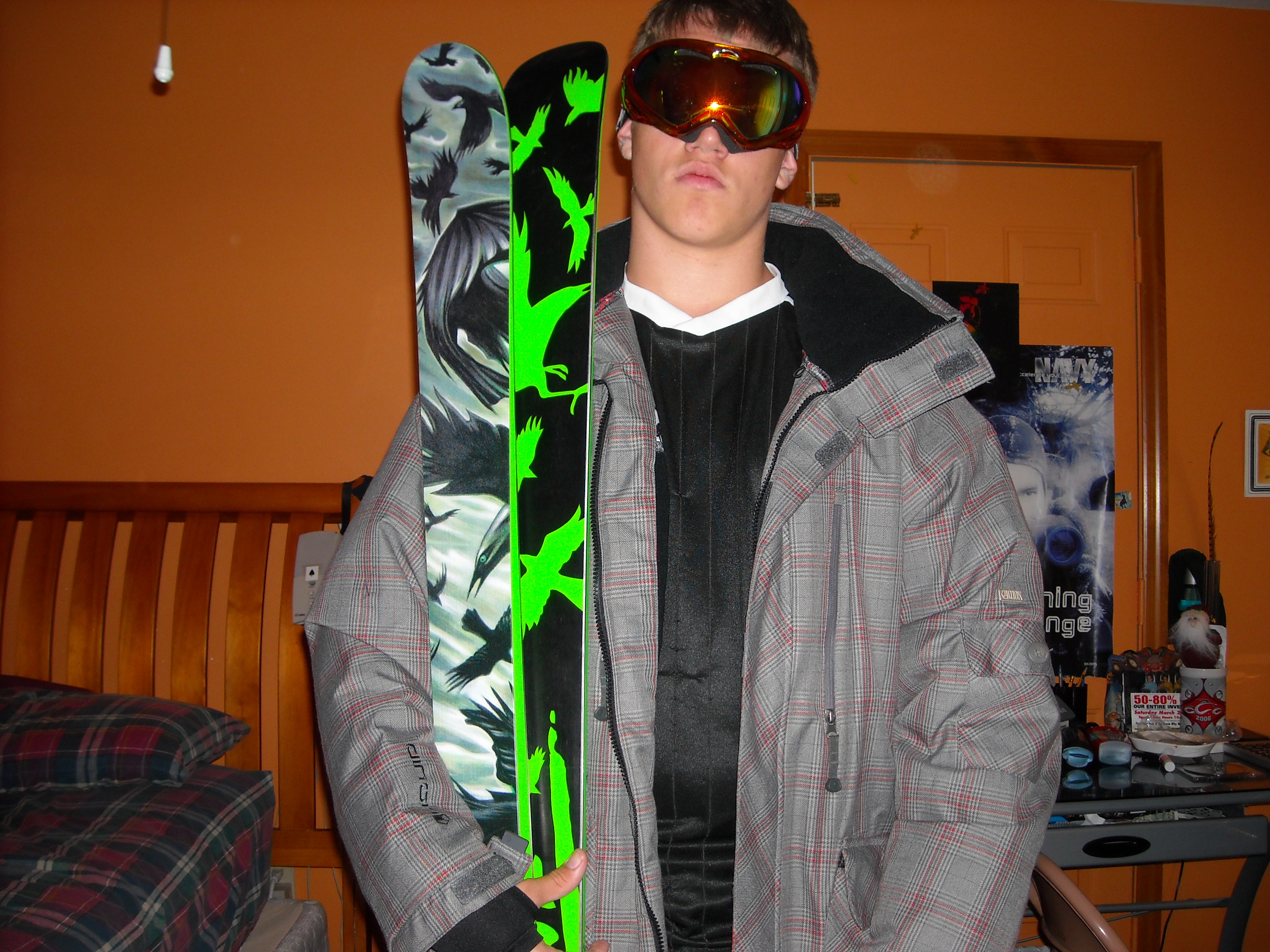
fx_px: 1284
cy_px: 476
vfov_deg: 40.7
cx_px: 635
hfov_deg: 52.6
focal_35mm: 35
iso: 100
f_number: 2.8
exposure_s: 1/60
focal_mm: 5.7
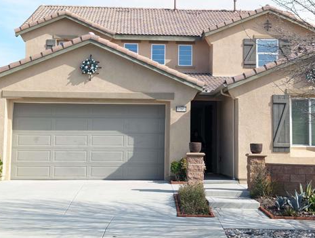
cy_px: 87
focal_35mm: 66
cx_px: 175
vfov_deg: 22.3
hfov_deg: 29.3
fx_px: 602
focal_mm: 6.81
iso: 47
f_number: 1.85
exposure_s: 1/759
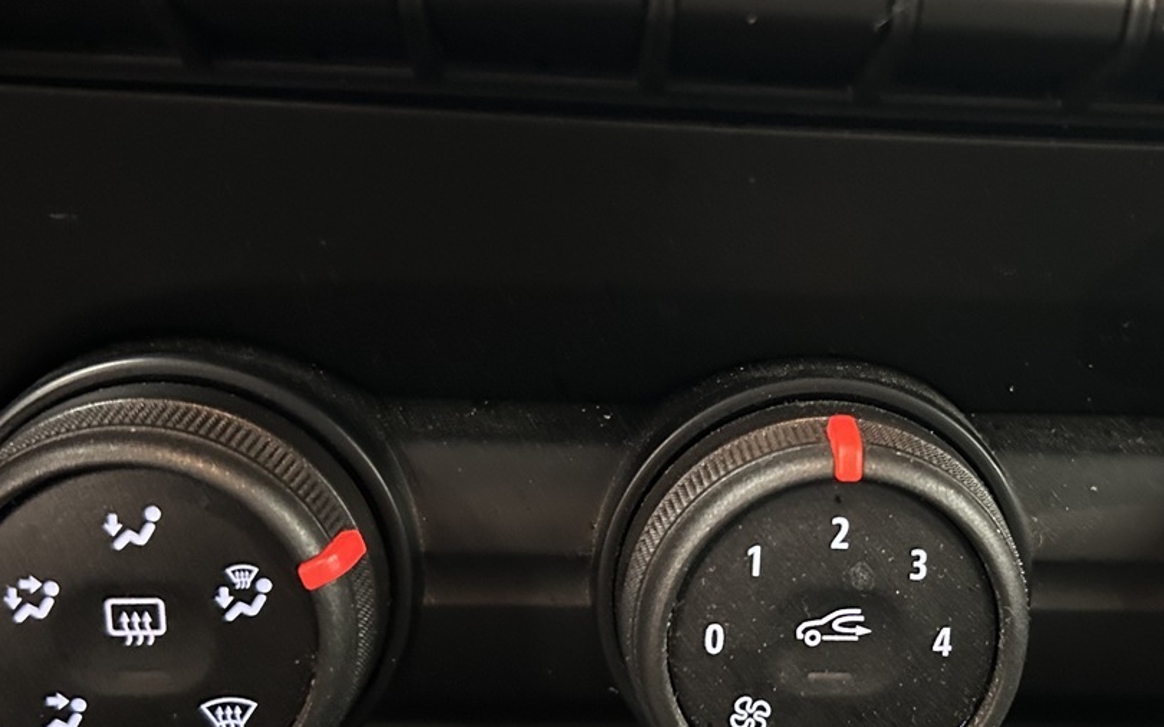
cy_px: 432
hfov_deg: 40.4
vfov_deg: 26.3
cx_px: 810
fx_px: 1554
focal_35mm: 49
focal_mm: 5.7
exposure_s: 1/25
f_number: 1.5
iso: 800
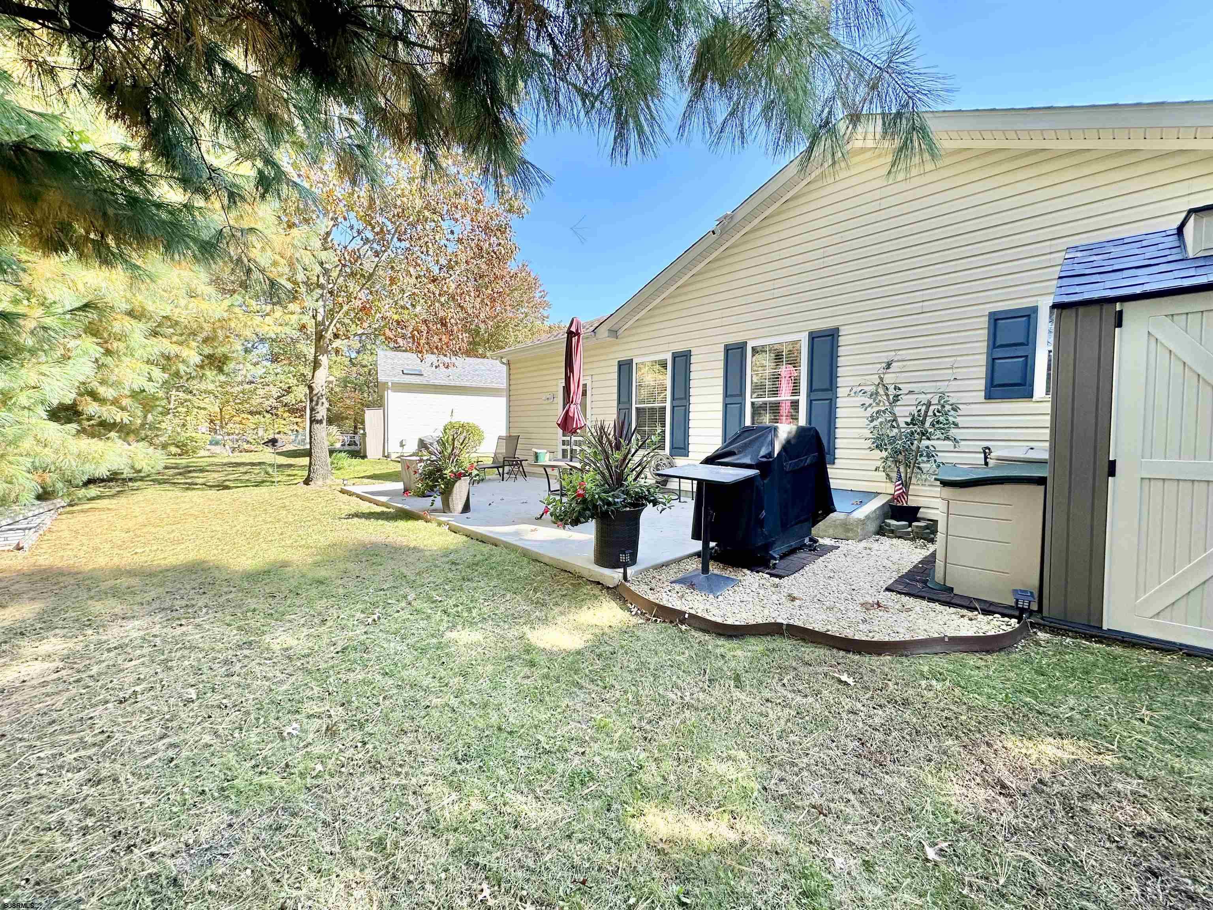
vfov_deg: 85.7
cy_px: 455
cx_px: 606
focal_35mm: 14
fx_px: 491
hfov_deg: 102.1
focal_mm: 2.22
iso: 40
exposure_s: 1/310
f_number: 2.2
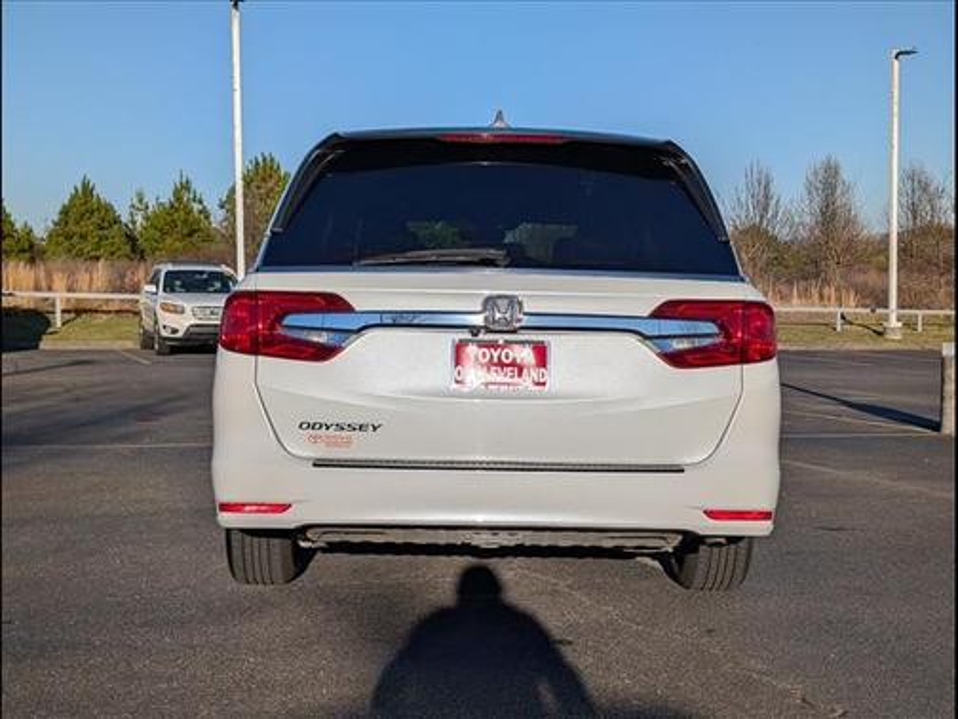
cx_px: 479
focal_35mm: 49
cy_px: 360
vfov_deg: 29.7
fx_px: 1356
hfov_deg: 38.9
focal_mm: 6.9
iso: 23
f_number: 1.68
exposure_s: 1/5000
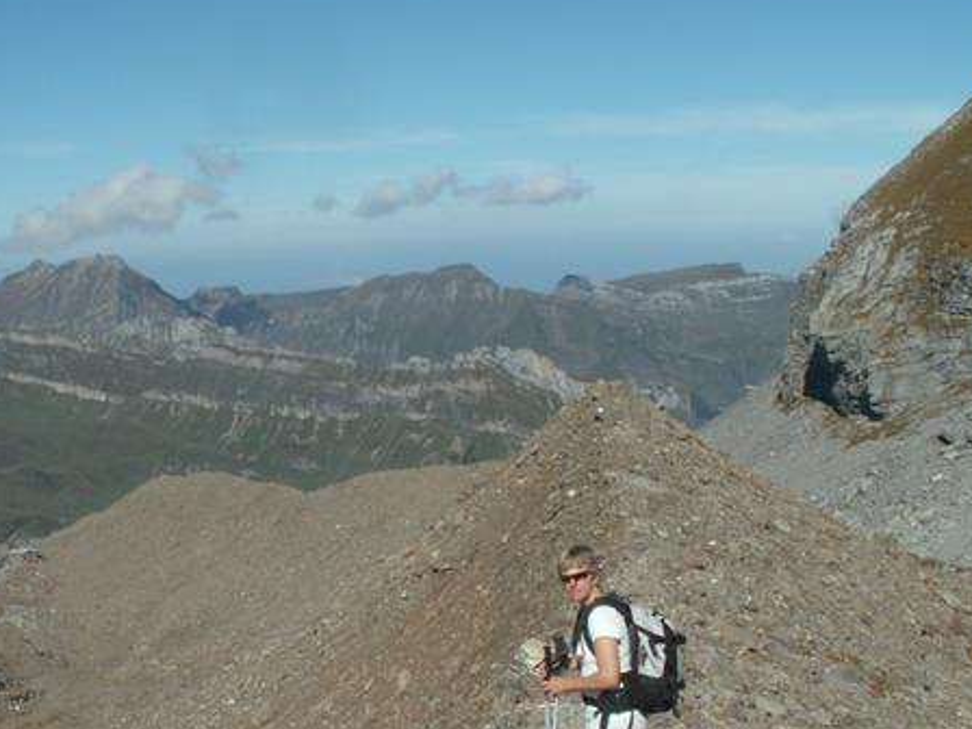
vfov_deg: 28.9
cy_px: 488
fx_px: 1404
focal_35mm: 50
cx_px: 371
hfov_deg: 38.0
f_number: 8
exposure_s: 1/250
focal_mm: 5.86
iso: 50
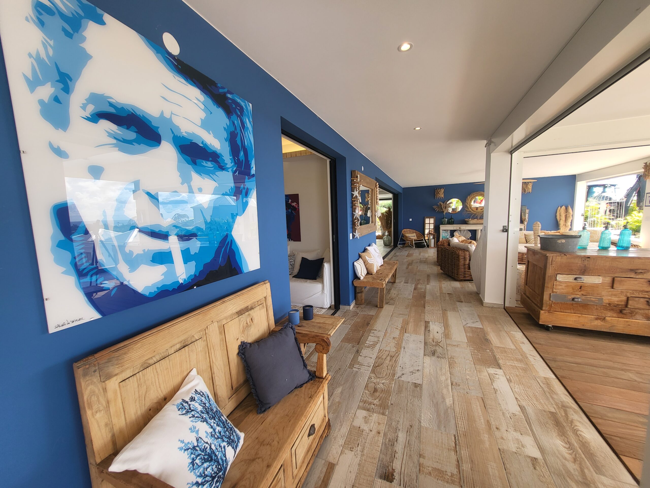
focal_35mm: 13
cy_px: 244
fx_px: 244
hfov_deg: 106.2
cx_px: 325
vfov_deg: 89.9
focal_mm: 1.74
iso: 32
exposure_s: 1/178
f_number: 2.2
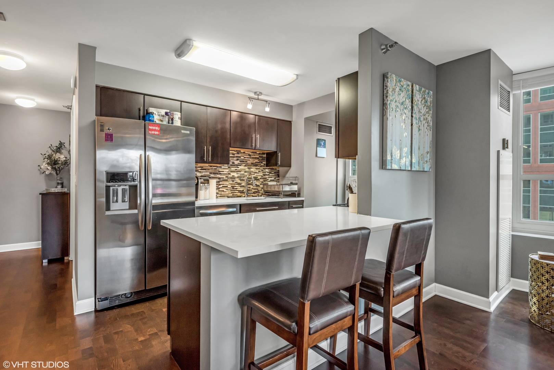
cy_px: 185
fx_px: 277
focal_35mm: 18
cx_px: 277
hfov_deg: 90.0
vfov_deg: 67.4
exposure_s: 1/15
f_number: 8
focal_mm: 18
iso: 400
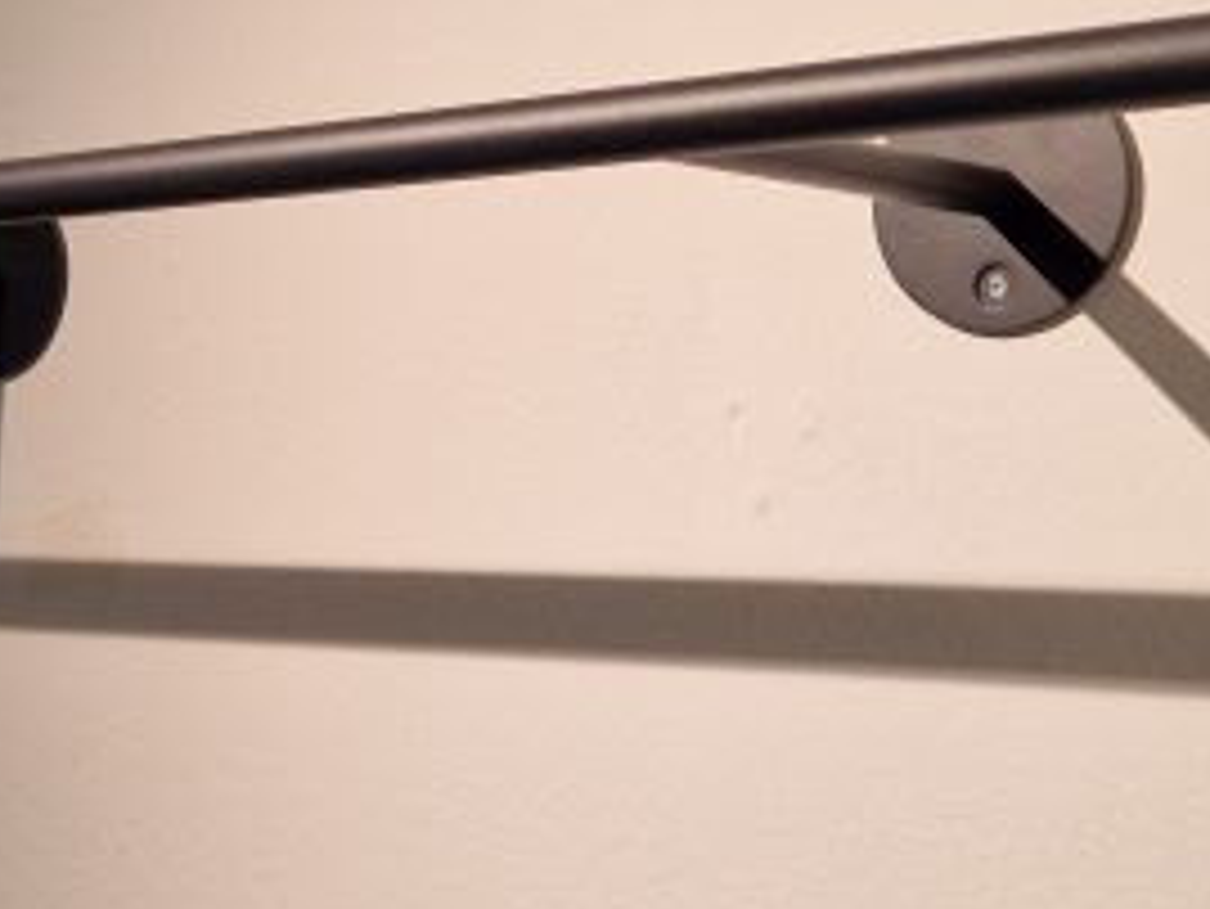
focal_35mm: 77
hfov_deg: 25.0
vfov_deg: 19.1
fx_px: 2693
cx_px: 297
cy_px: 358
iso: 125
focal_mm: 5.4
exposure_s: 1/100
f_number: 1.8
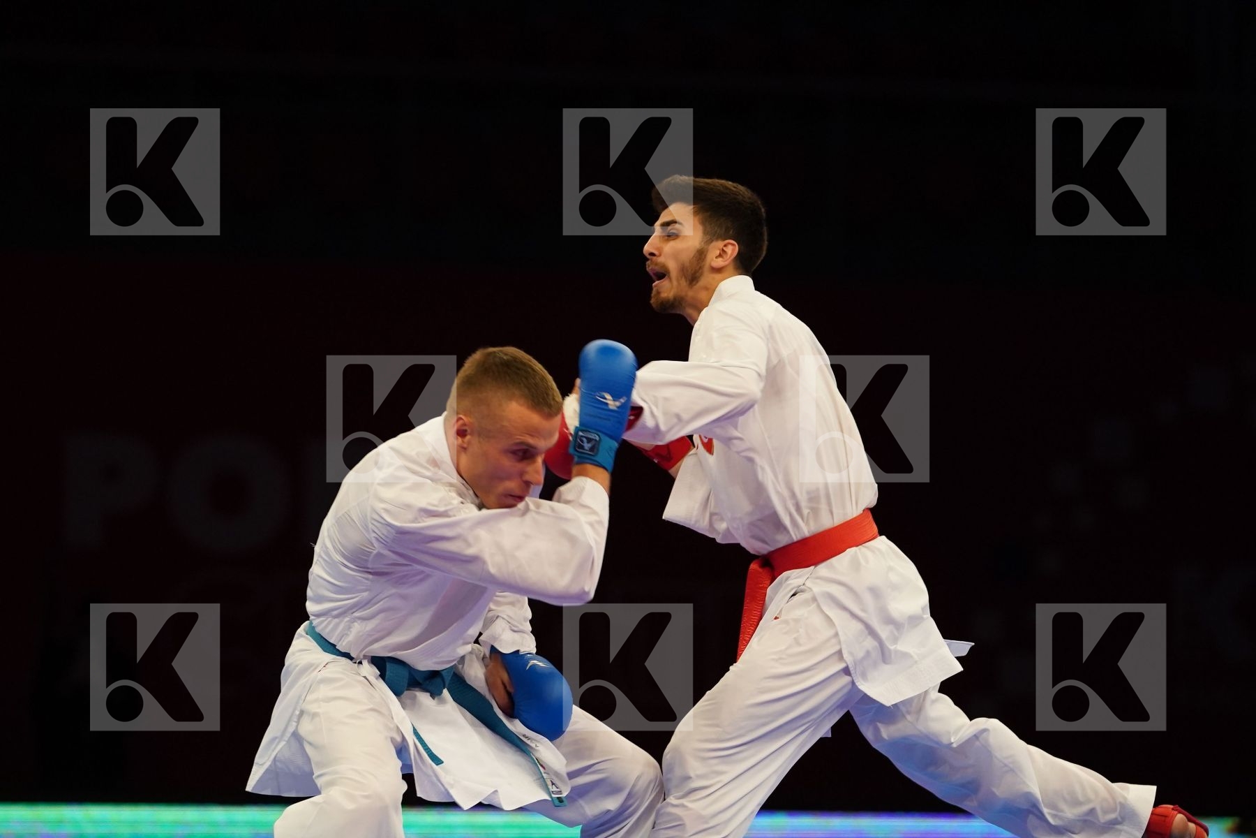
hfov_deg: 10.1
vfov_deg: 6.7
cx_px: 628
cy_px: 419
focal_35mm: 204
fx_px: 7117
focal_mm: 136
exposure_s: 1/1000
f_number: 2.8
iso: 2000
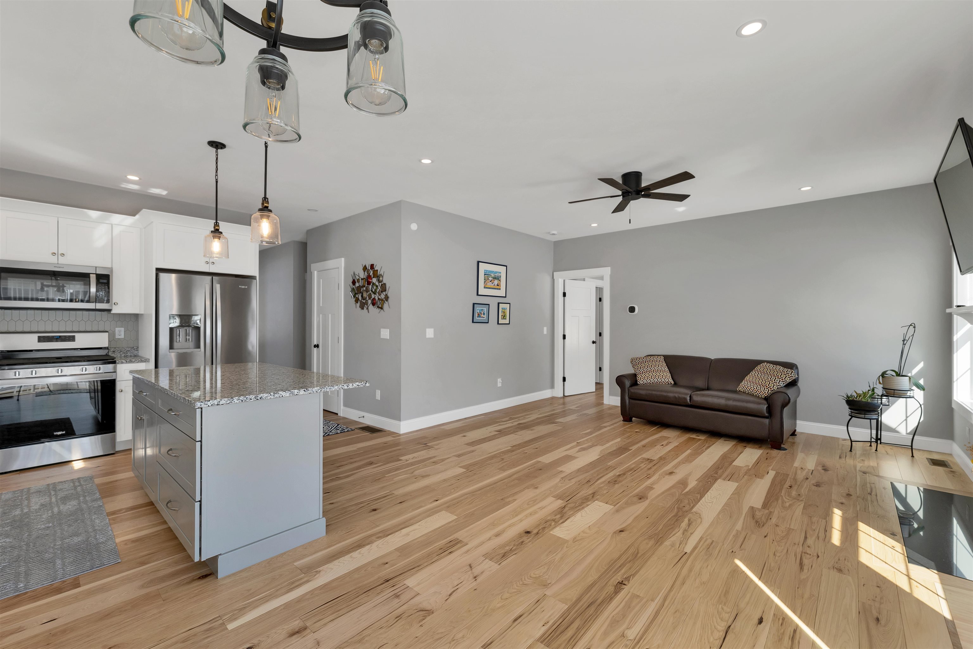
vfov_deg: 81.2
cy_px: 324
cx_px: 486
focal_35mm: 14
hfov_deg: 104.3
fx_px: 378
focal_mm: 14
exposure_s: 1/100
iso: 400
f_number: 8
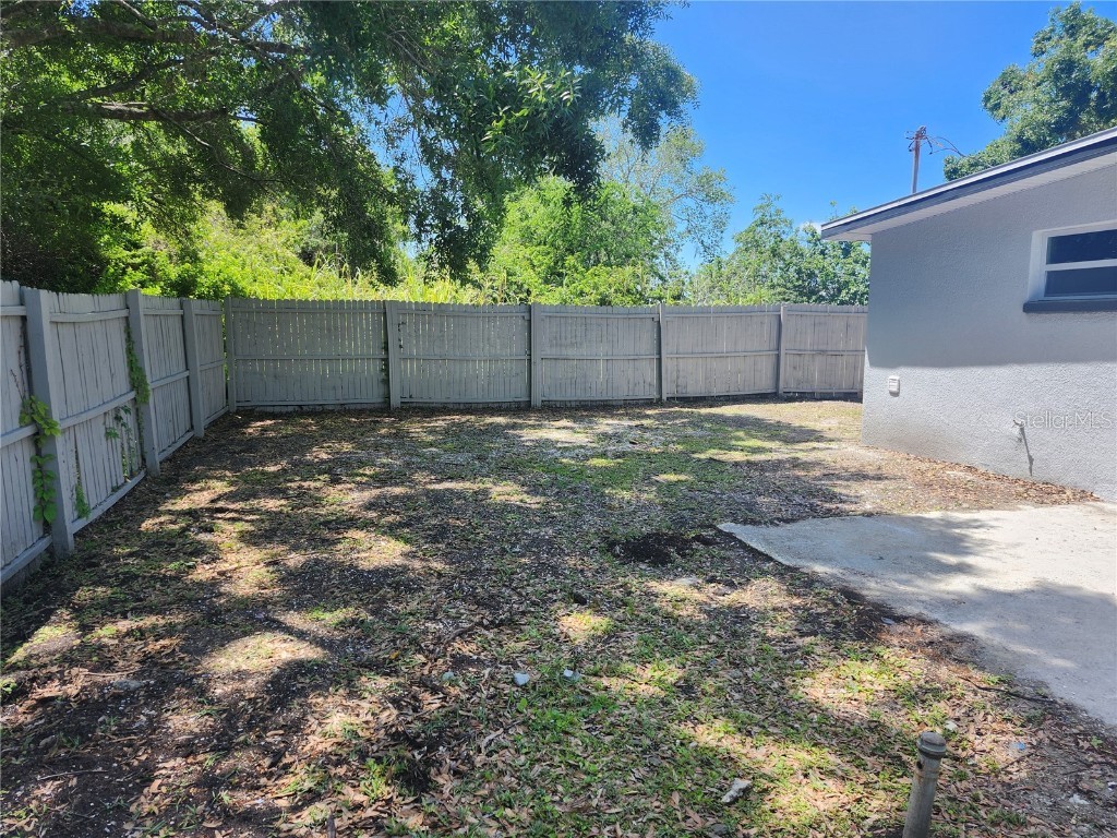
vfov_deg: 58.9
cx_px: 558
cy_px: 419
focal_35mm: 23
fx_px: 742
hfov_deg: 73.9
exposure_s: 1/645
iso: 25
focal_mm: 5.54
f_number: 1.8
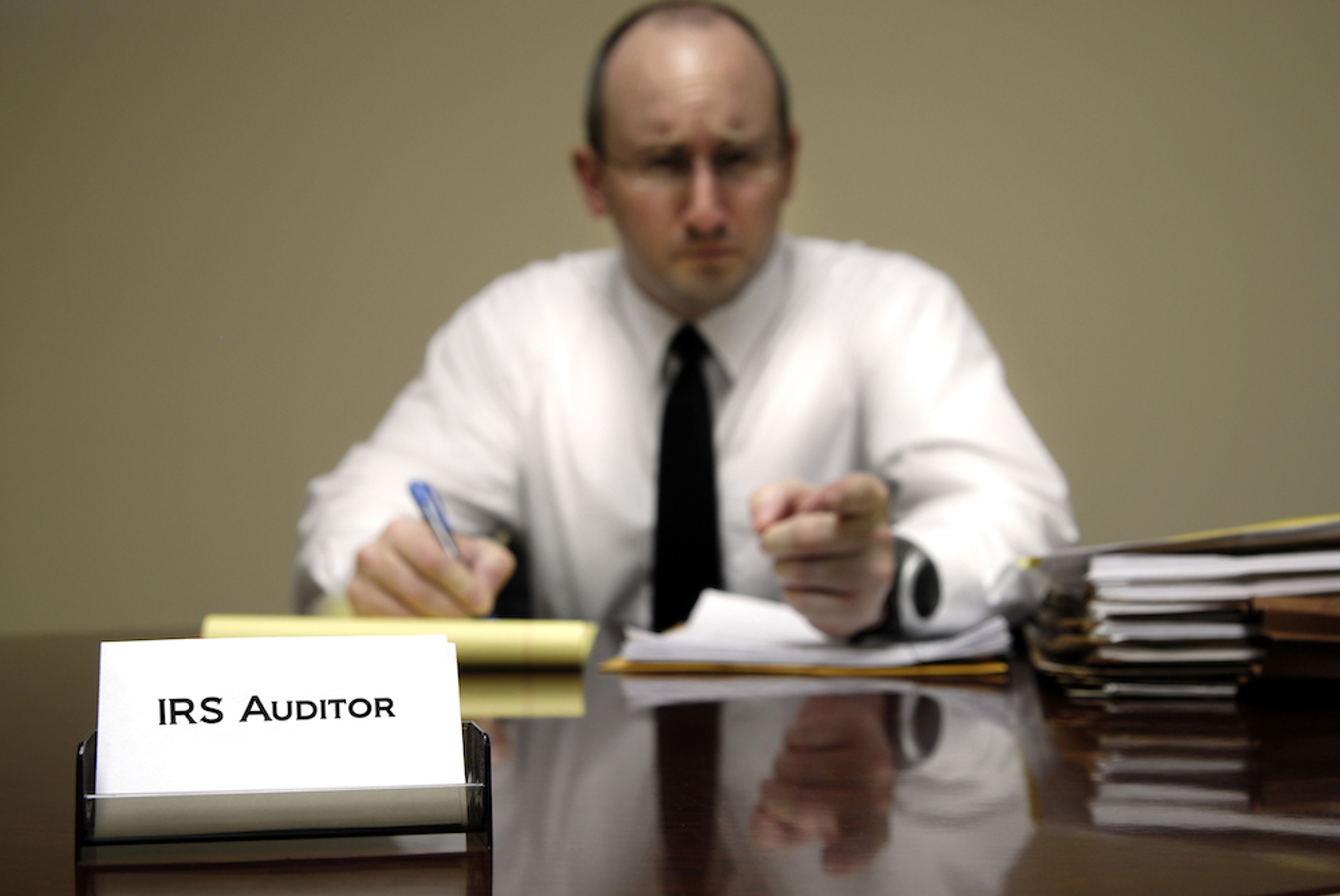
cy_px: 448
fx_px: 1565
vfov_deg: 32.0
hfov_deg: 46.4
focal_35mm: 42
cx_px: 670
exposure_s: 1/10
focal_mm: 28
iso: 100
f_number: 5.6
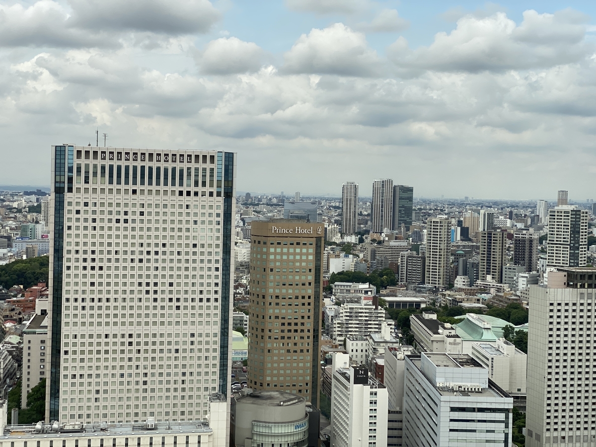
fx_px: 895
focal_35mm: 52
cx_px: 298
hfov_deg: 36.8
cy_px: 224
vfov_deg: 28.0
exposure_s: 1/1295
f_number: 2
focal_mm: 6
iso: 20
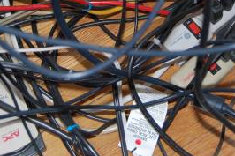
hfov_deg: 23.1
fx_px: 574
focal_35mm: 88
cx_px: 142
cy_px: -15
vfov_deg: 15.1
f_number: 4.2
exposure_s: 1/60
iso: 200
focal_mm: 26
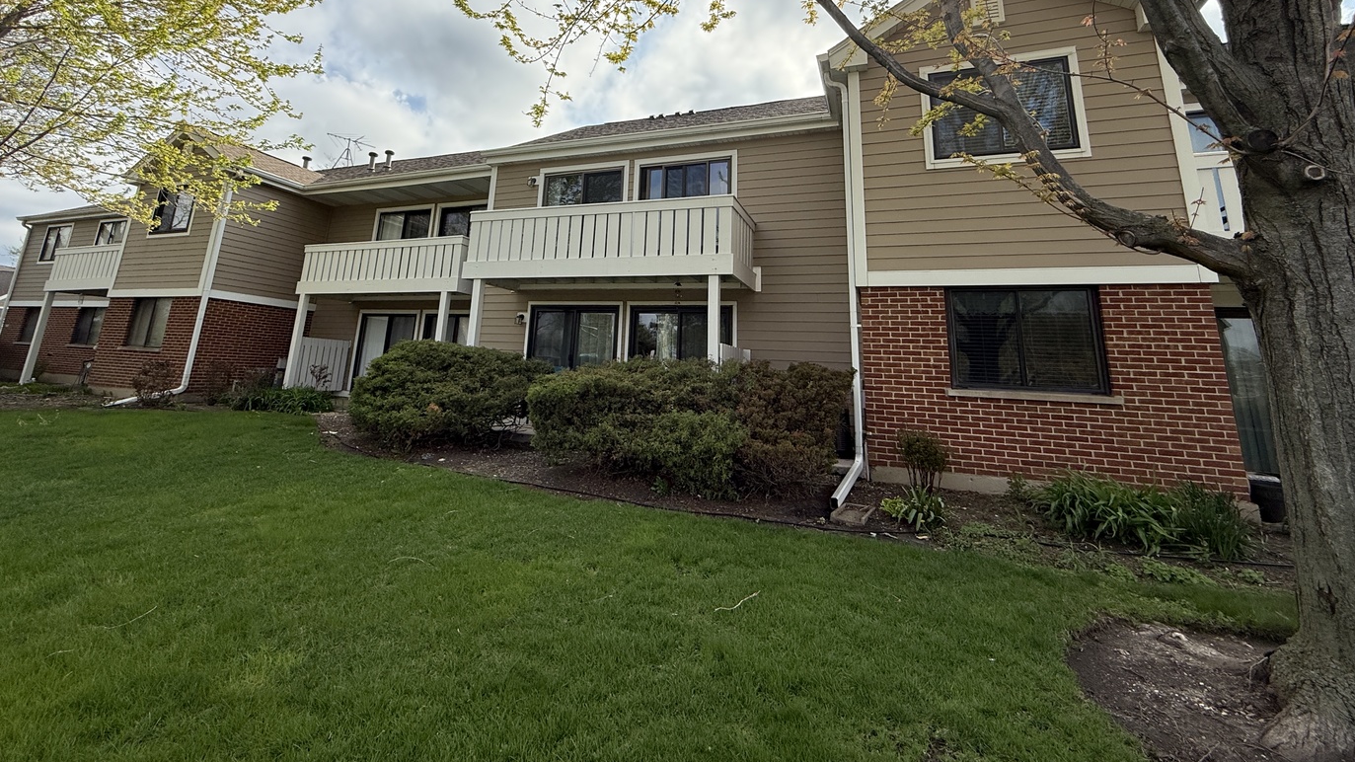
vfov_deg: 64.7
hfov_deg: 99.3
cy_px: 235
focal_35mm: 16
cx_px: 647
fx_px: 575
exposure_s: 1/1613
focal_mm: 2.22
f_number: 2.2
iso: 64
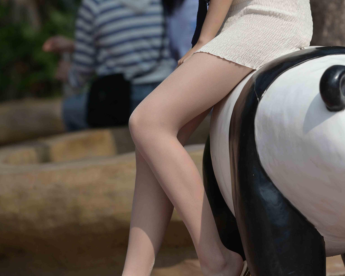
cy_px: 106
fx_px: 2450
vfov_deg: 6.4
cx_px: 173
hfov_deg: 8.1
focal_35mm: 240
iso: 200
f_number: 4
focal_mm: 170
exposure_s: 1/5000
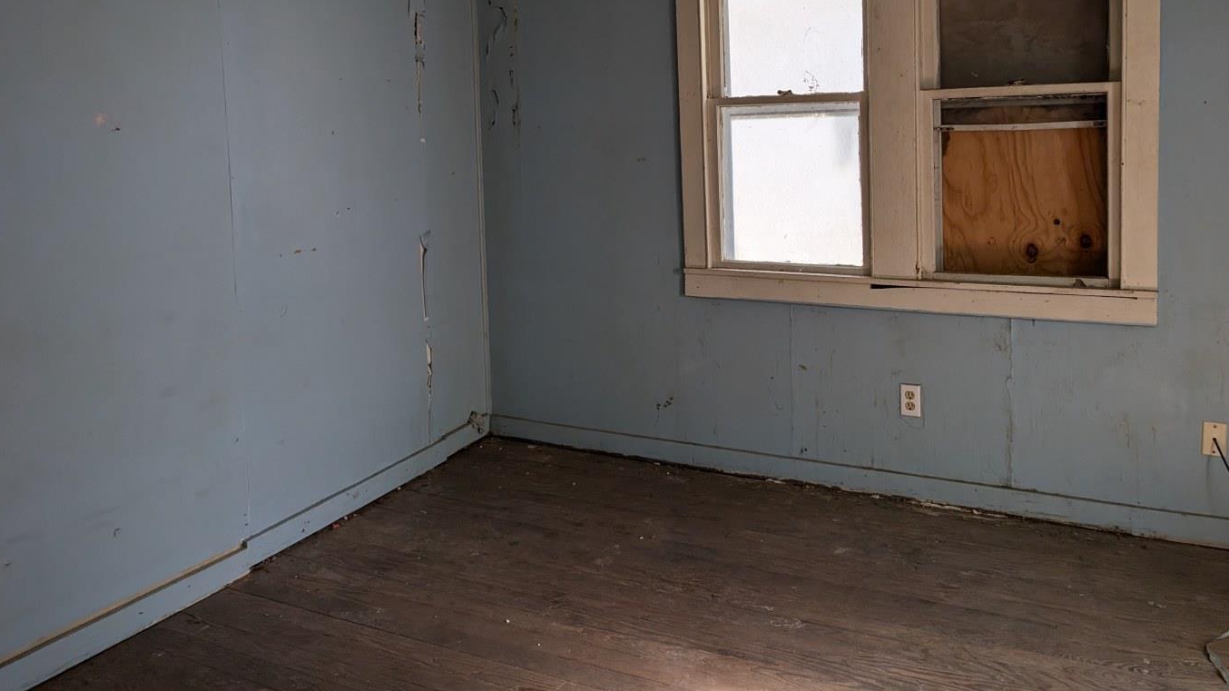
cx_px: 642
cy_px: 190
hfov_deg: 66.0
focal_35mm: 29
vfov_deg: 39.3
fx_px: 945
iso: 202
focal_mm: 6.9
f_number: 1.68
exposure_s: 1/341
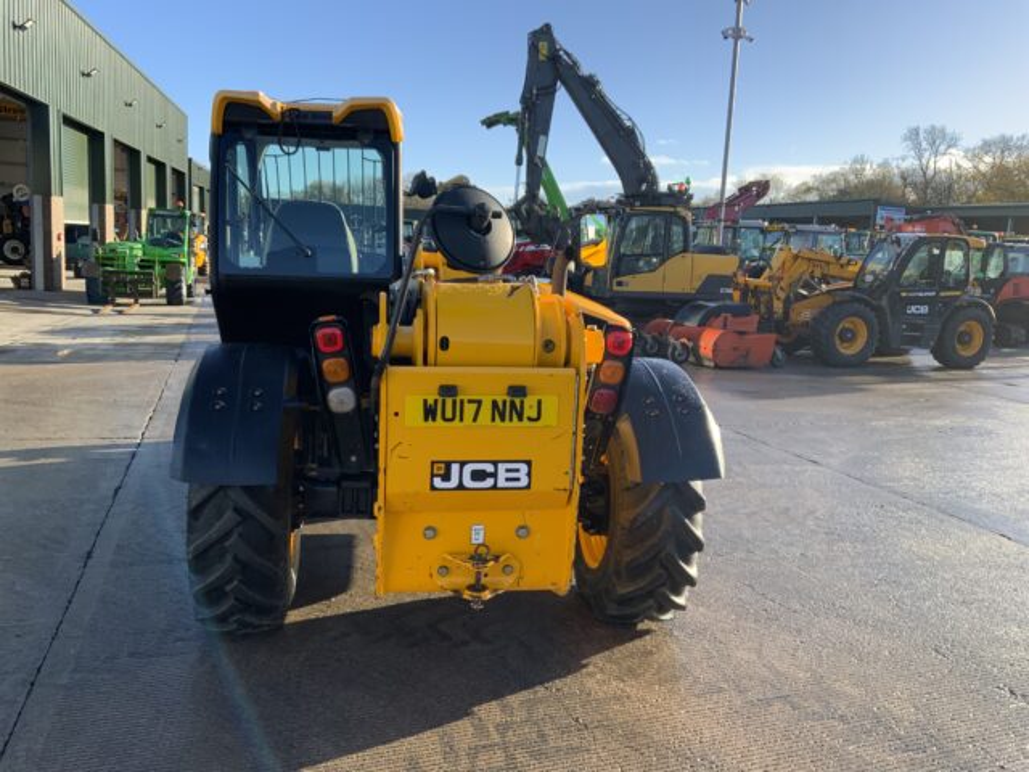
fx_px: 862
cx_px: 514
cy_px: 386
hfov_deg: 61.7
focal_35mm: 29
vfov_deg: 48.2
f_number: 1.8
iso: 16
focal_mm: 3
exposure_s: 1/781
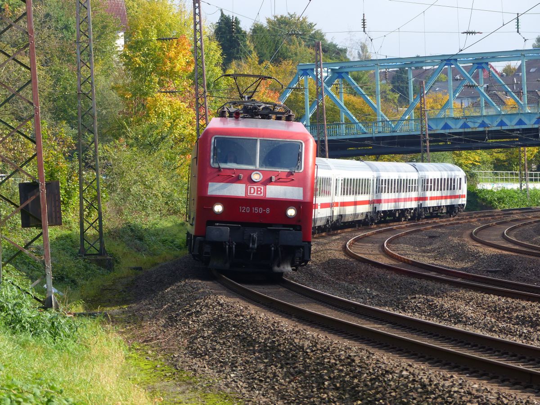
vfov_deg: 6.9
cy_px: 202
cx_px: 270
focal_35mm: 214
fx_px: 3338
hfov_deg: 9.2
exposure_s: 1/640
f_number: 3.2
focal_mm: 38.5
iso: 100
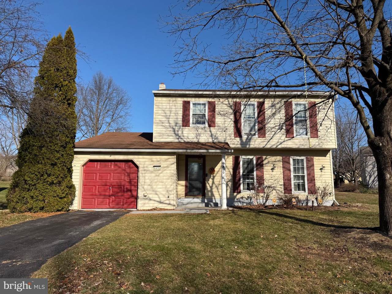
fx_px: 272
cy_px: 147
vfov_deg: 56.8
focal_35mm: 24
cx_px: 196
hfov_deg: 71.6
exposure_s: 1/4975
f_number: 1.78
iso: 80
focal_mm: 6.76
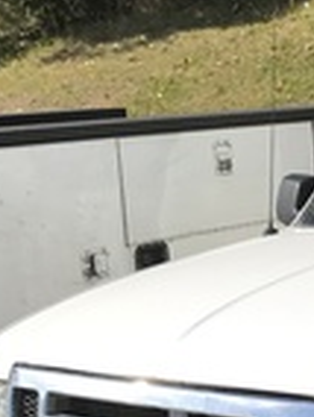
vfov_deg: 17.2
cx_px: 500
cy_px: 297
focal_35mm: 114
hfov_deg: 12.3
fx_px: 1375
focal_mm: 3.99
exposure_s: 1/2128
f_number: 1.8
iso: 20
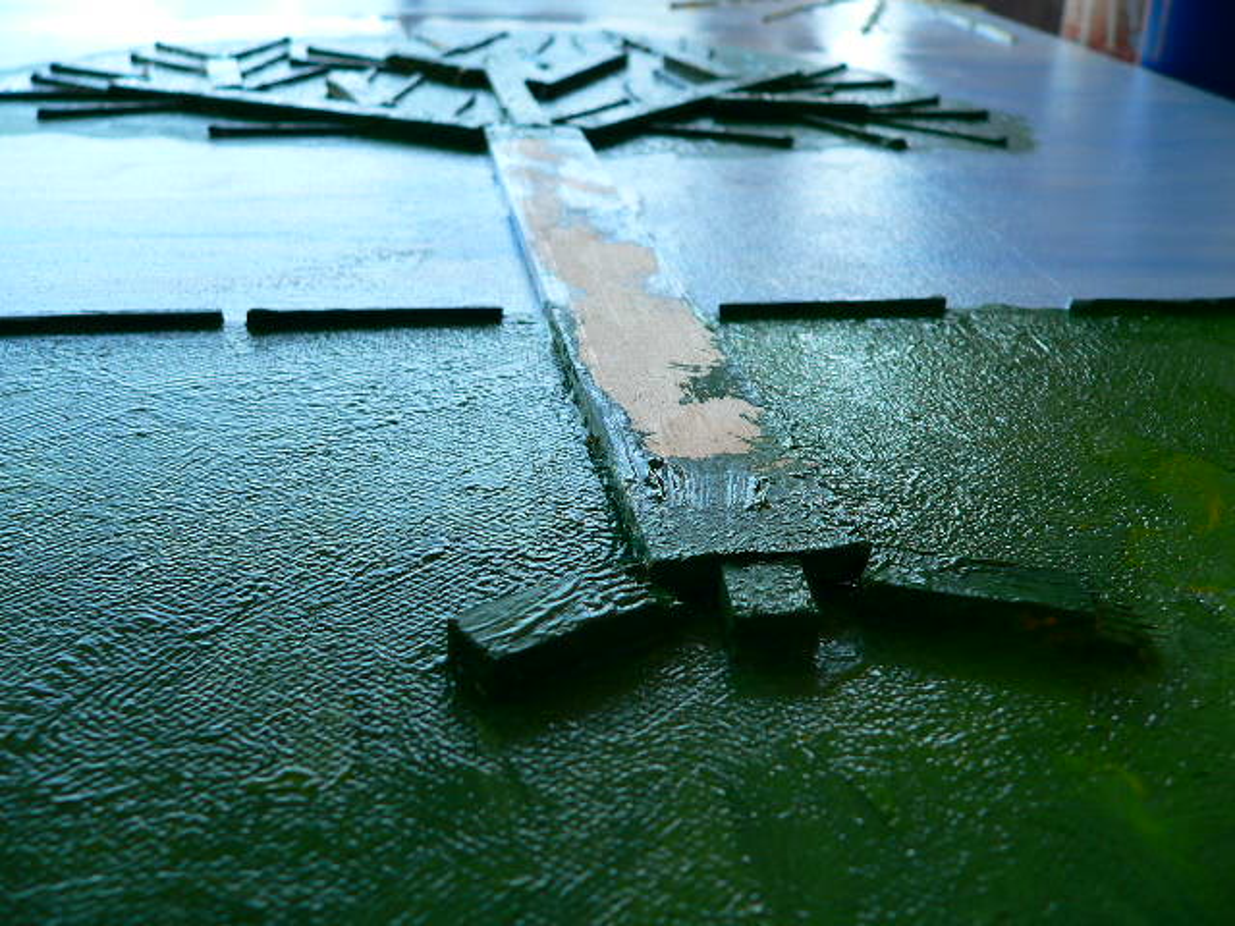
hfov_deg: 51.4
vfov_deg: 39.7
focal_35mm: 36
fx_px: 1284
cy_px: 463
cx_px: 618
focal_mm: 6
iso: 80
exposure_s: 1/60
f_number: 2.8
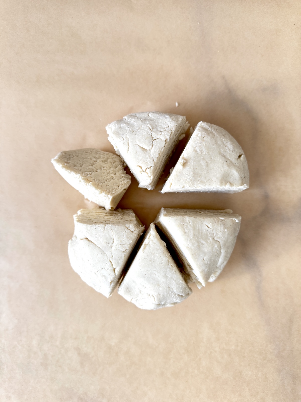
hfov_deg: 56.8
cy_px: 201
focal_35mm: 24
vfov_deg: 71.6
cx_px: 150
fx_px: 278
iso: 160
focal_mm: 6.76
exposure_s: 1/121
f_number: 1.78
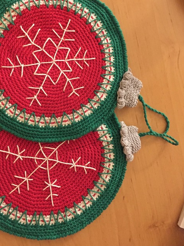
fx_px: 262
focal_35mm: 37
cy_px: 102
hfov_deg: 38.4
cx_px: 70
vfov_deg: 49.9
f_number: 2.2
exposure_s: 1/17
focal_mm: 4.15
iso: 500
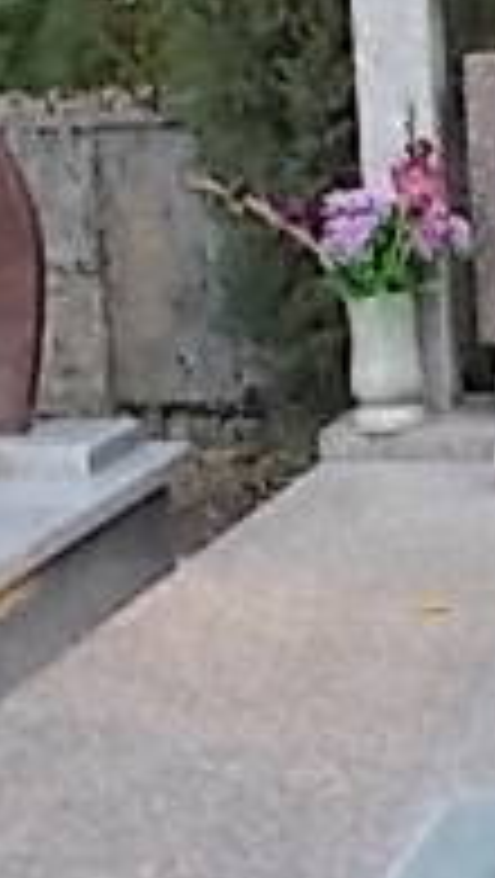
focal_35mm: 93
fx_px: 2165
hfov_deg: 12.3
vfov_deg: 22.9
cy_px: 374
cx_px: 783
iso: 80
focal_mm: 4.6
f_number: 3.2
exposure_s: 1/80
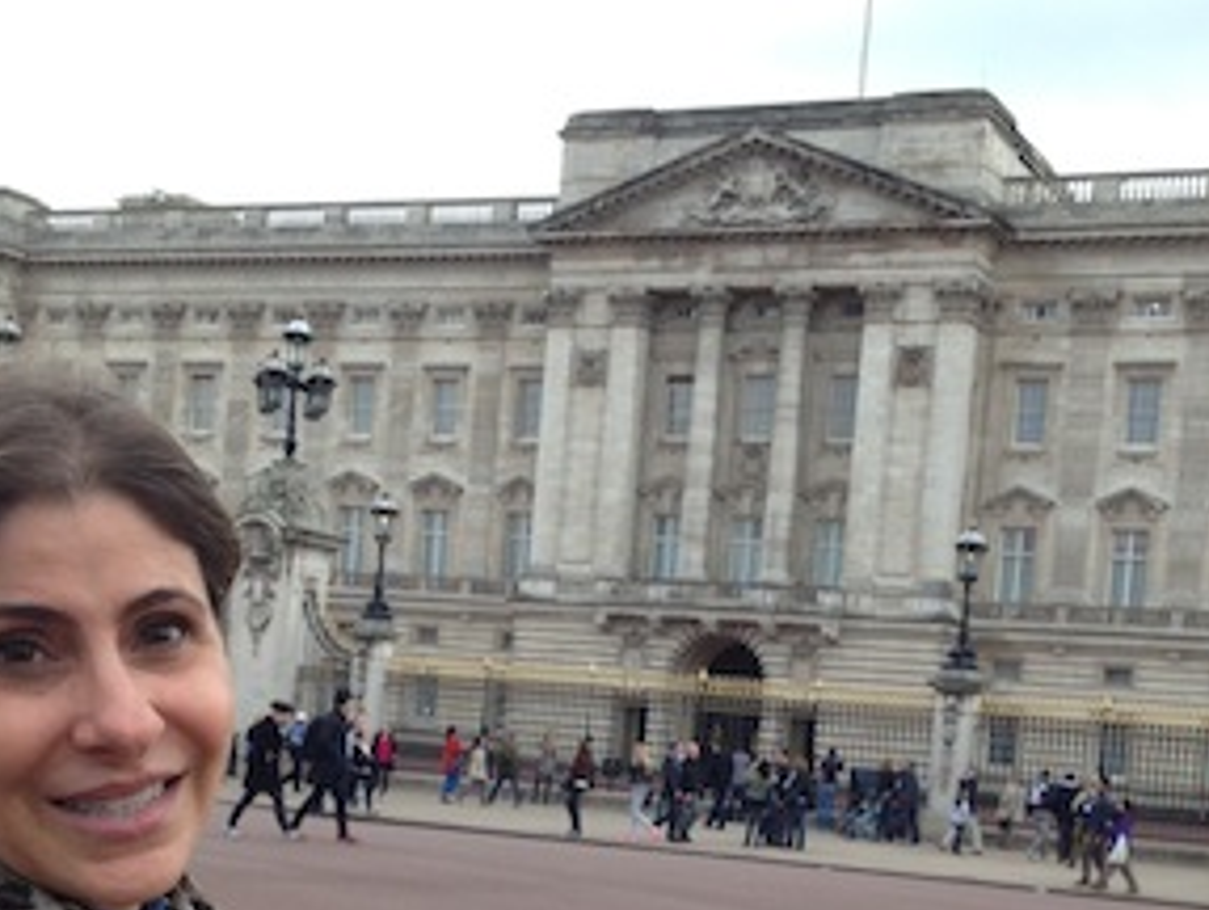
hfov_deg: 28.9
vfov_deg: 21.6
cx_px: 653
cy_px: 786
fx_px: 2343
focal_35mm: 67
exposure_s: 1/120
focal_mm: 4.28
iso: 50
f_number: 2.4
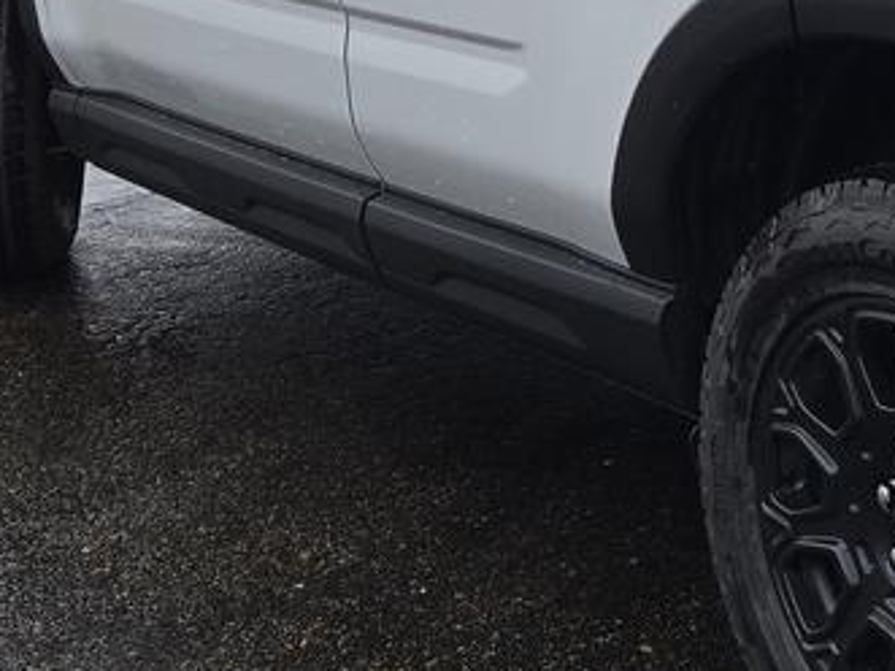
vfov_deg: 15.9
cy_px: -162
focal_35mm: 89
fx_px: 2300
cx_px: 1063
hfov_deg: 20.6
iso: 25
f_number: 1.8
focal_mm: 5.4
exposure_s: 1/238
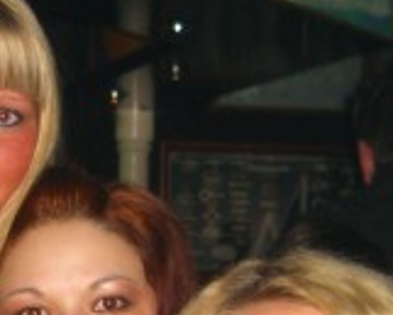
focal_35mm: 138
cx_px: 29
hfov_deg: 13.8
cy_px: 398
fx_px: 1606
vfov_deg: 11.0
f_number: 2.8
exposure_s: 1/60
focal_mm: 7.9
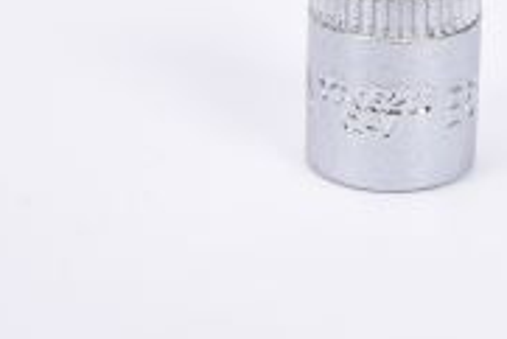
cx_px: 394
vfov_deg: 6.0
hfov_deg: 9.0
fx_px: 3199
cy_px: 8
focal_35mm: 227
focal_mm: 50
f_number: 16
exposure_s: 1/125
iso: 250
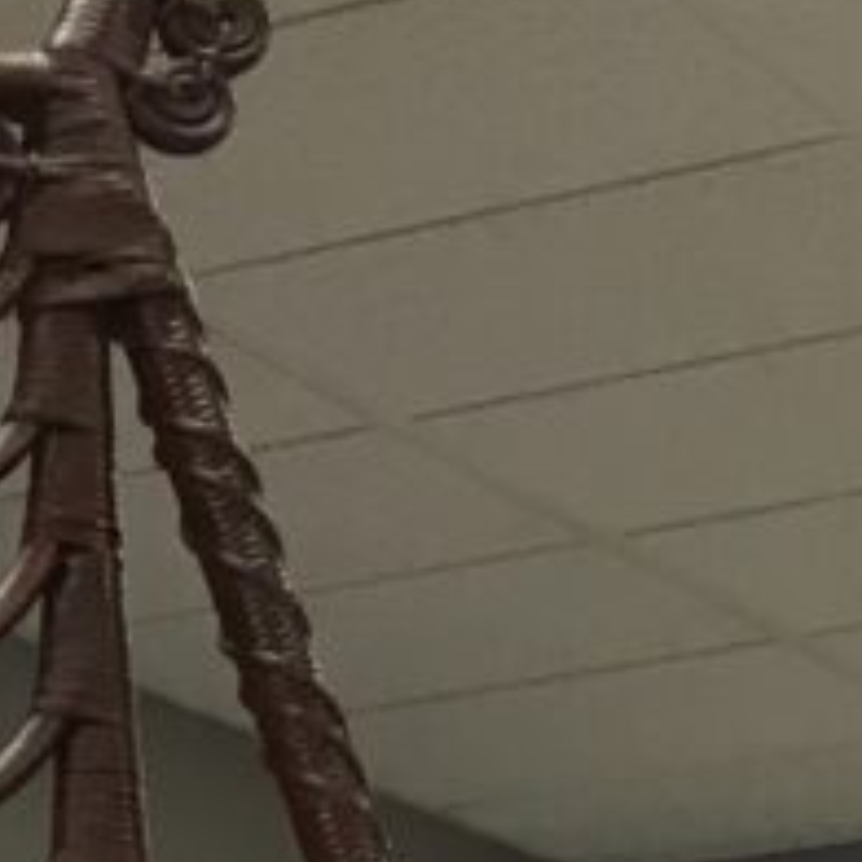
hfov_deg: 6.8
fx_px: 6198
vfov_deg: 7.4
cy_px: 2142
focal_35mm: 220
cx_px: -2120
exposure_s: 1/30
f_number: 2.2
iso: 50
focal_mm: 4.15
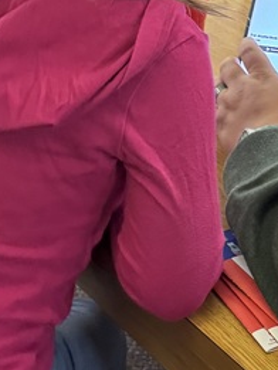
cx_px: 231
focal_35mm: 94
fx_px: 1006
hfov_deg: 15.6
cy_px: 112
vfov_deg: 20.8
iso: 640
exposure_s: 1/60
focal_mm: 6.76
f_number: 1.78
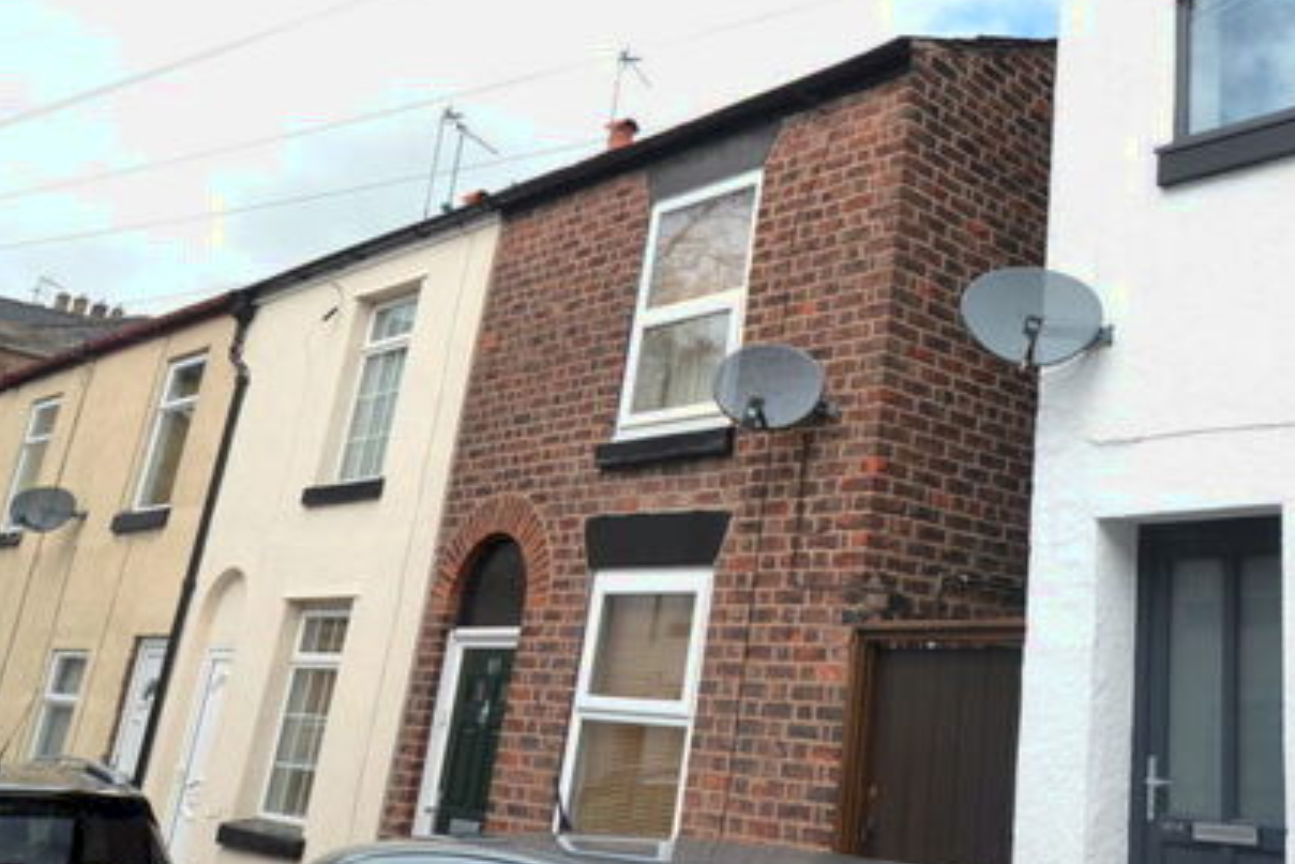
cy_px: 294
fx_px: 1219
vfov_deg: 38.6
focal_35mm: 34
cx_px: 1093
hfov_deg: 51.3
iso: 200
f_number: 7.1
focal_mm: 13
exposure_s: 1/200
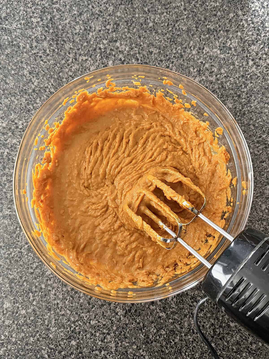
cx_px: 134
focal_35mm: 24
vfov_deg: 71.6
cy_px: 180
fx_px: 249
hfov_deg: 56.8
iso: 800
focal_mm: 6.8
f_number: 1.8
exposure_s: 1/57
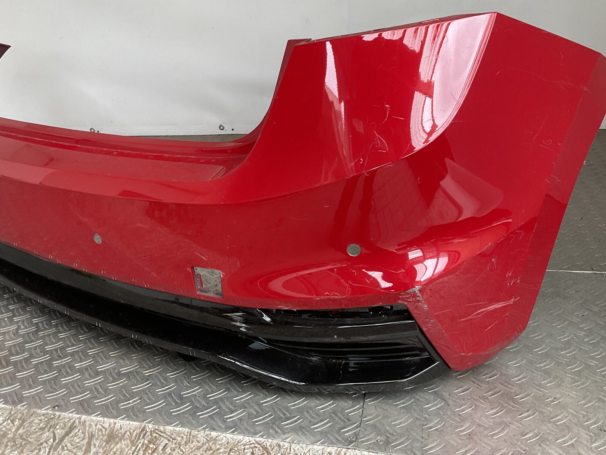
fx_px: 648
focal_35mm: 37
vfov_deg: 38.5
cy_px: 178
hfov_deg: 49.9
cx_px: 252
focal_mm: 3
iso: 64
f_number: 1.8
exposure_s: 1/120
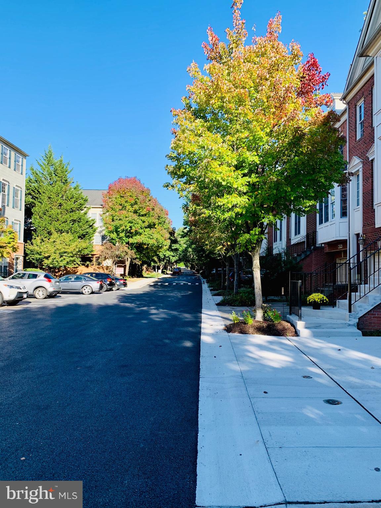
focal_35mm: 26
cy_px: 254
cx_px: 190
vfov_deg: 67.3
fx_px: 382
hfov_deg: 53.1
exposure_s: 1/835
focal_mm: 4.25
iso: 25
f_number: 1.8
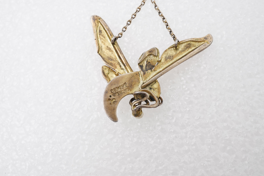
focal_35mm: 45
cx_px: 132
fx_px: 330
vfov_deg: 29.9
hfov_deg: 43.6
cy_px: 88
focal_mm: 30
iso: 500
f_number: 18
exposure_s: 1/125
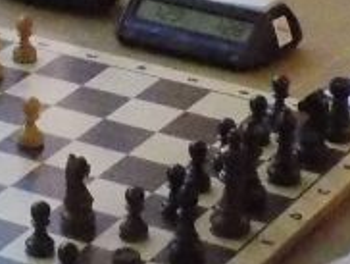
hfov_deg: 9.5
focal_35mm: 208
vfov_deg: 7.2
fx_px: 2106
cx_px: 85
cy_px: 81
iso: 1600
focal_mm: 6.6
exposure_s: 1/250
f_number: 3.5
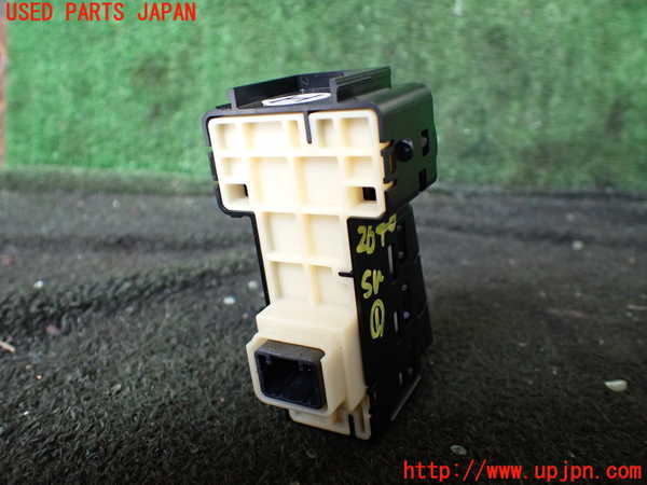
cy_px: 242
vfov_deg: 46.8
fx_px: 561
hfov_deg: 60.0
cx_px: 324
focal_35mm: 30
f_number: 2.3
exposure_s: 1/125
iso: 320
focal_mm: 5.4
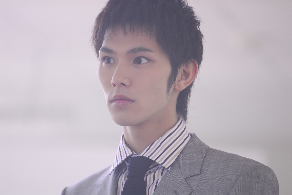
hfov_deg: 6.9
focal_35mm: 300
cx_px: 146
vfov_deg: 4.6
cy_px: 98
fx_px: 2436
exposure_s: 1/80
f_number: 2.8
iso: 400
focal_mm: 200
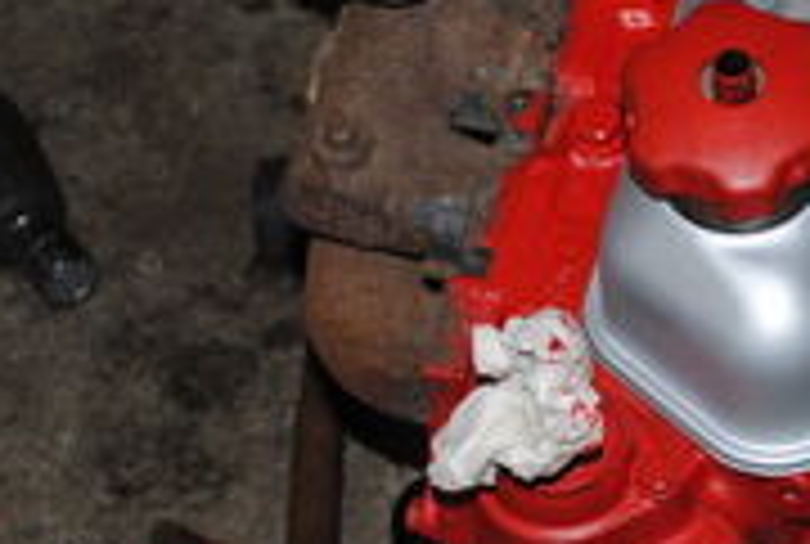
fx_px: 3361
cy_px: 202
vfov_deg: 9.3
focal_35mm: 149
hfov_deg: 13.5
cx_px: 846
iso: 200
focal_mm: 28
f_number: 4.5
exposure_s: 1/60
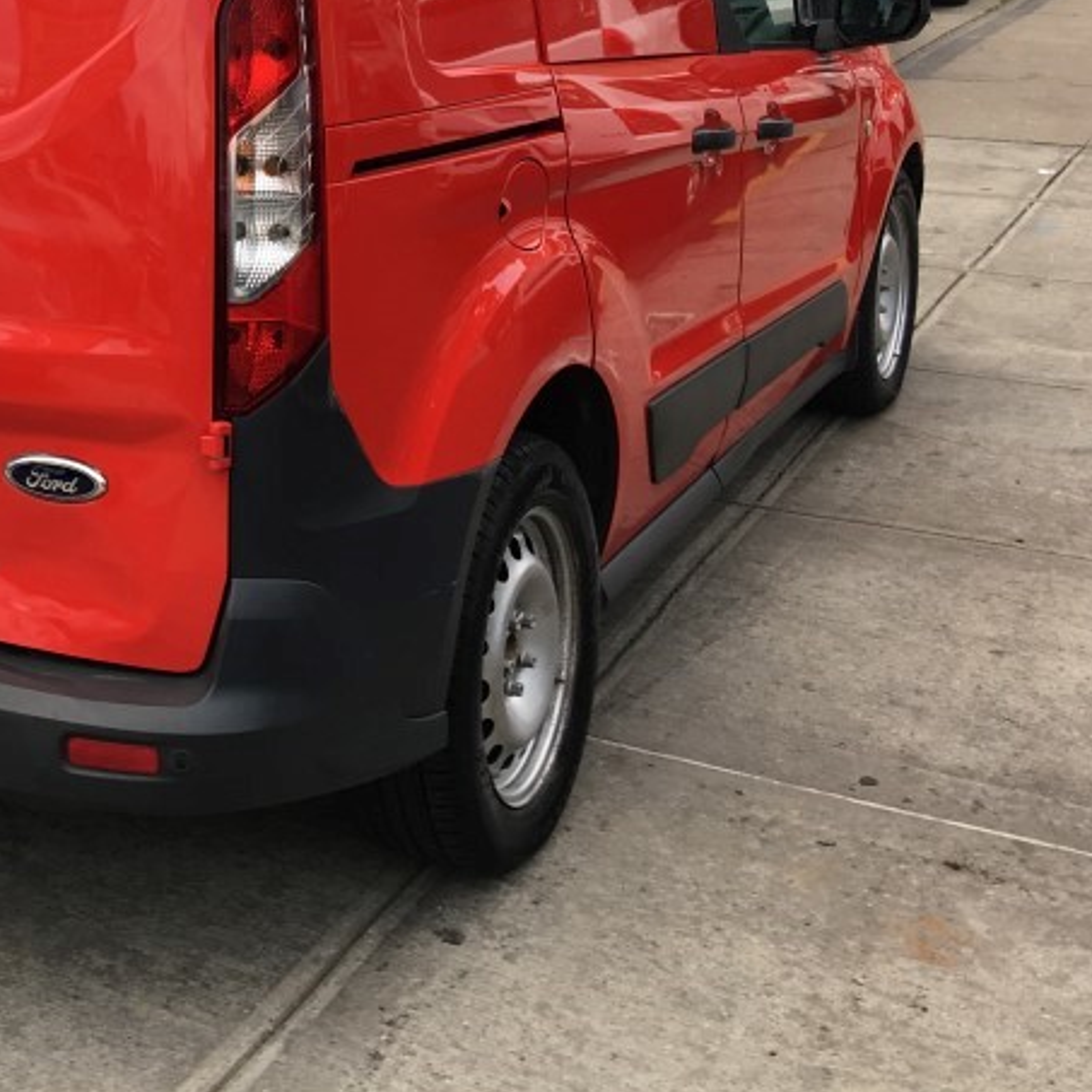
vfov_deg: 28.7
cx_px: -46
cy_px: 176
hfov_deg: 27.5
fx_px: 2070
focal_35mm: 58
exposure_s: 1/123
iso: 25
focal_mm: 4.15
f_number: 2.2
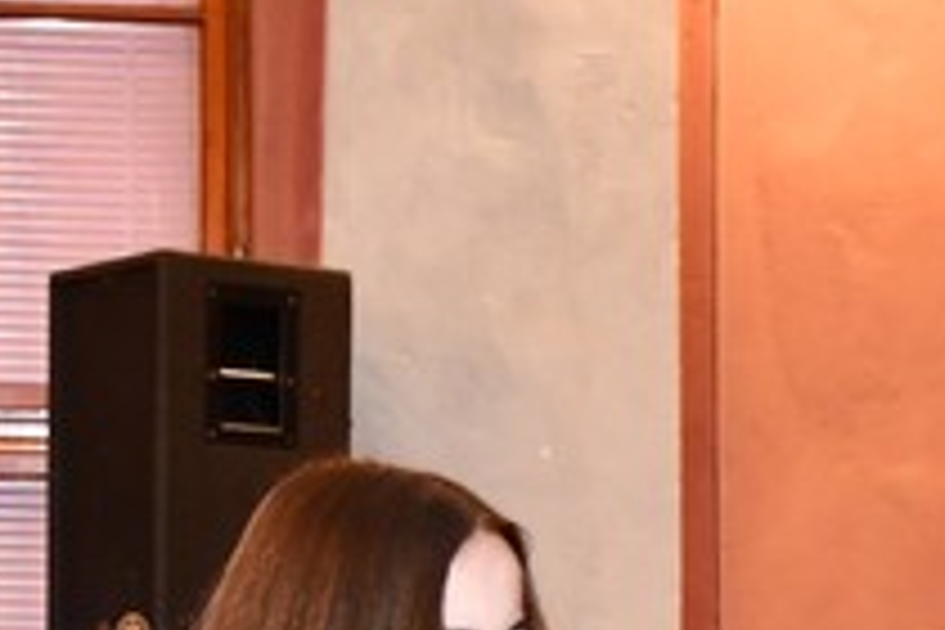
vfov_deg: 7.0
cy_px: 1190
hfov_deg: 10.8
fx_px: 4987
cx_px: 828
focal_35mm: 190
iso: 2200
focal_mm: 26
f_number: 3.8
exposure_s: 1/60
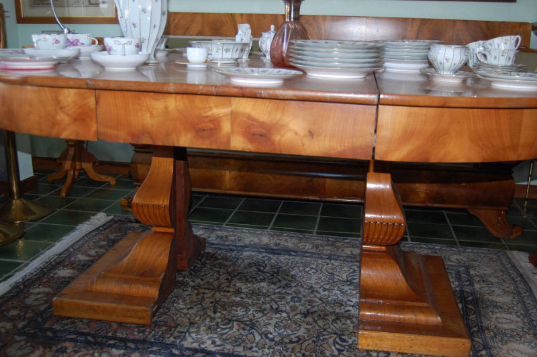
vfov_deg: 34.2
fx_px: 581
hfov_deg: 49.6
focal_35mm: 39
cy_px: 178
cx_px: 268
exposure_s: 1/60
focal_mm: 26
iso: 400
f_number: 4
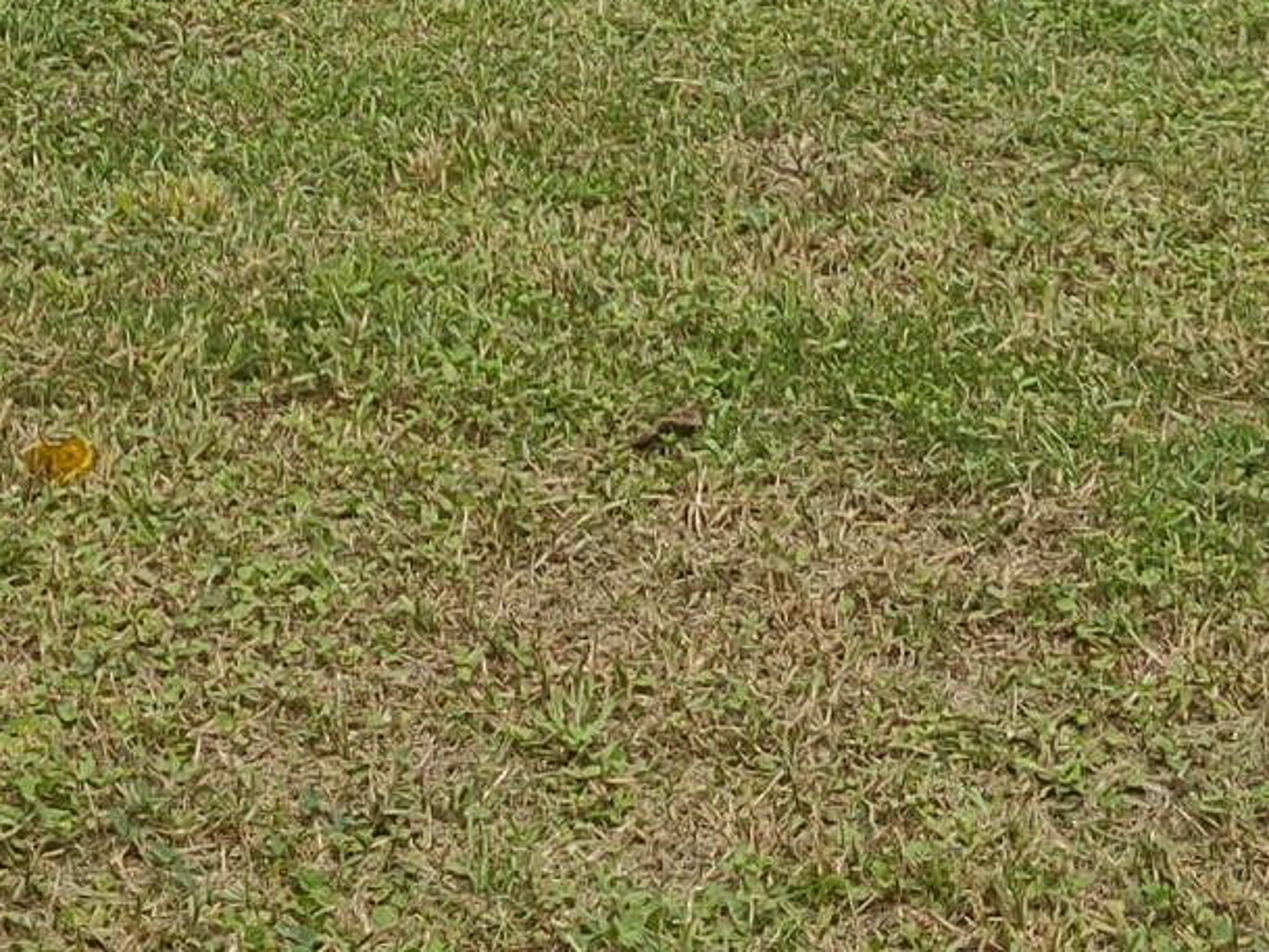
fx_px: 4693
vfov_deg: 11.2
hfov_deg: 15.2
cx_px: 133
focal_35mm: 128
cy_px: -437
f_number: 1.8
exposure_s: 1/2326
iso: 50
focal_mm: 5.58
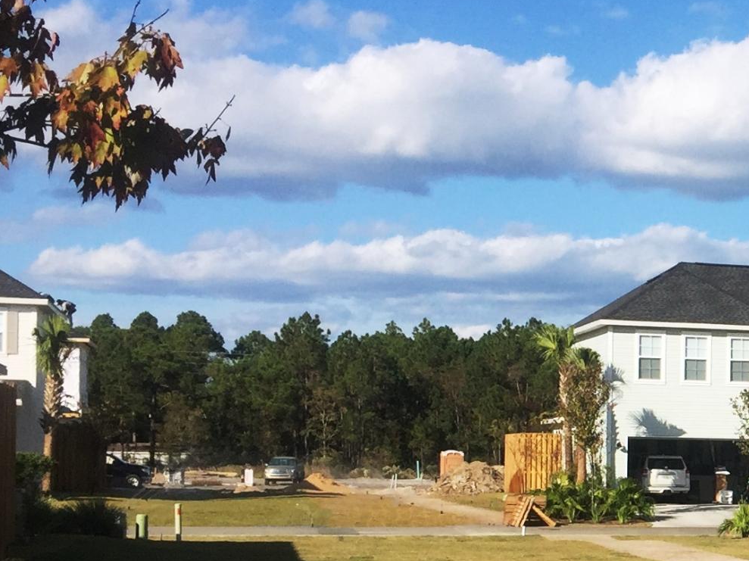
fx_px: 1903
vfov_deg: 16.6
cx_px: 989
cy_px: 471
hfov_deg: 20.3
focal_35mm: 88
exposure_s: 1/3049
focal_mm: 4.15
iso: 32
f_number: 2.2
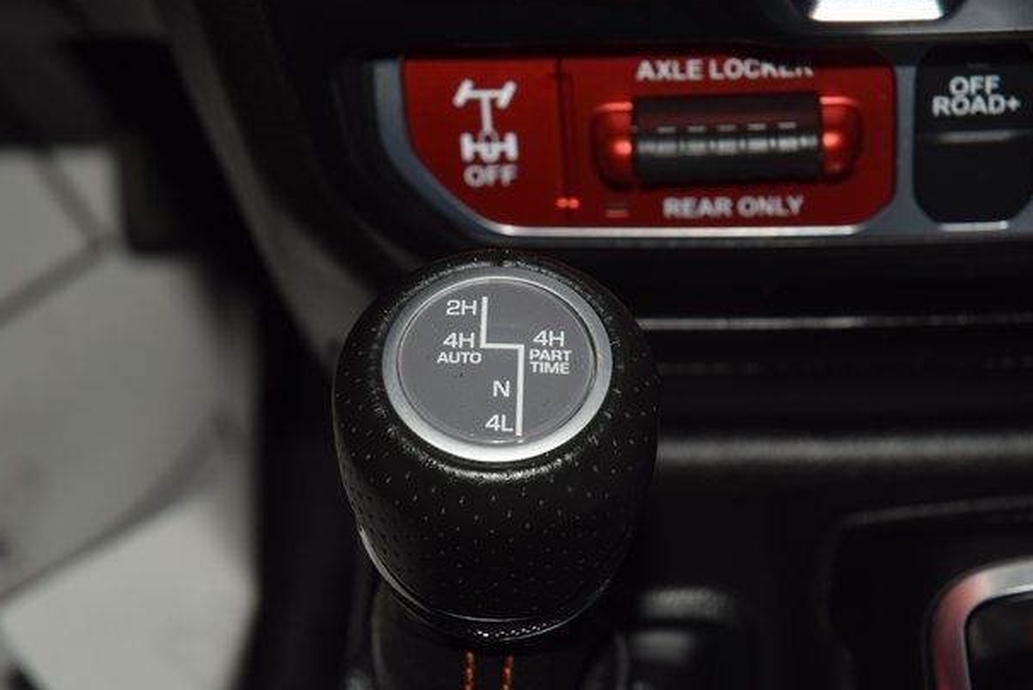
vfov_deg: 12.4
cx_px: 514
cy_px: 358
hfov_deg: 18.4
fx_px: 3186
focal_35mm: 111
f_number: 8
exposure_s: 1/125
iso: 100
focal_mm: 70
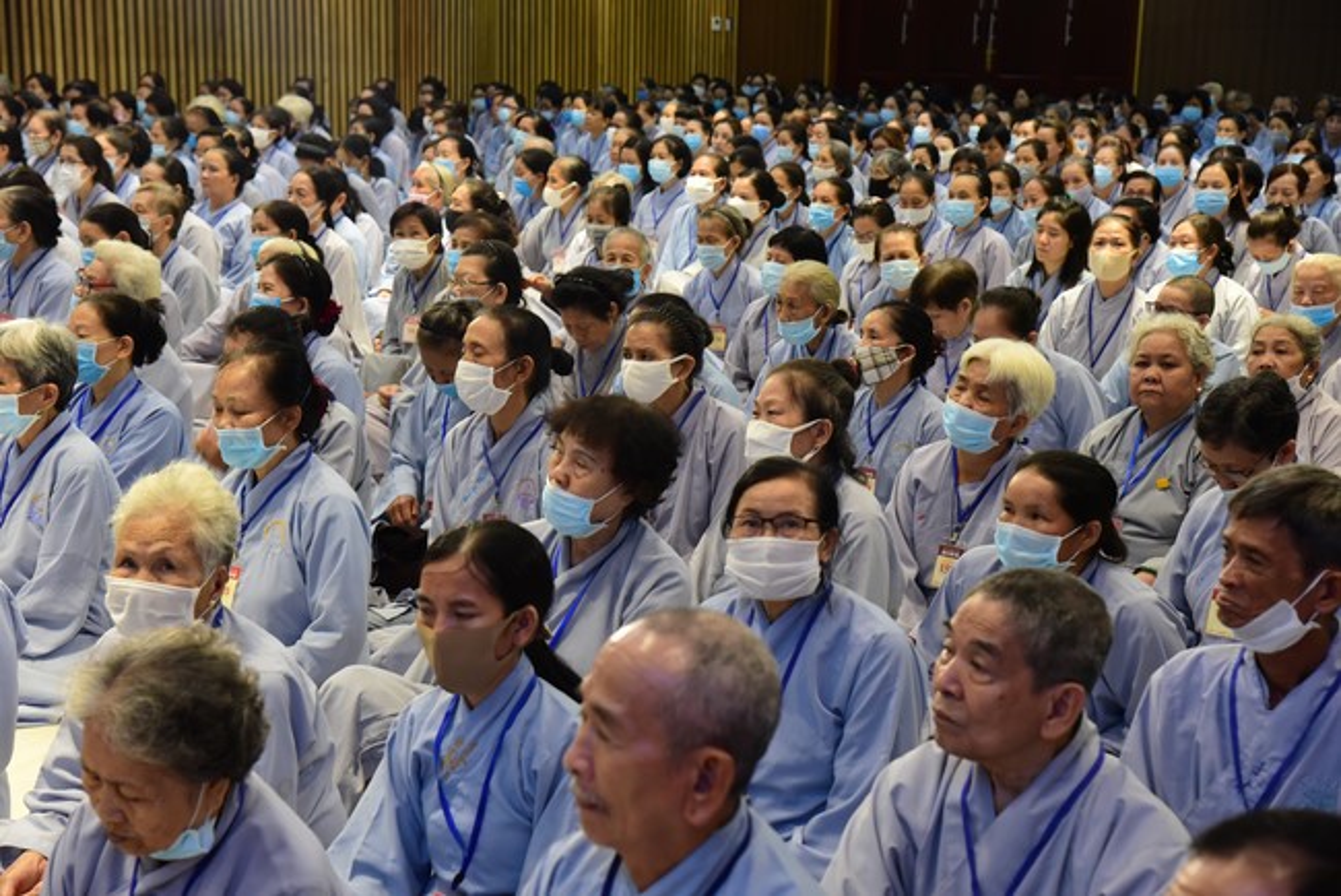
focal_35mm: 70
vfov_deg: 19.5
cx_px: 670
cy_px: 448
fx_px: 2609
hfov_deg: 28.8
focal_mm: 70
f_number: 7.1
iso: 2500
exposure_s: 1/50
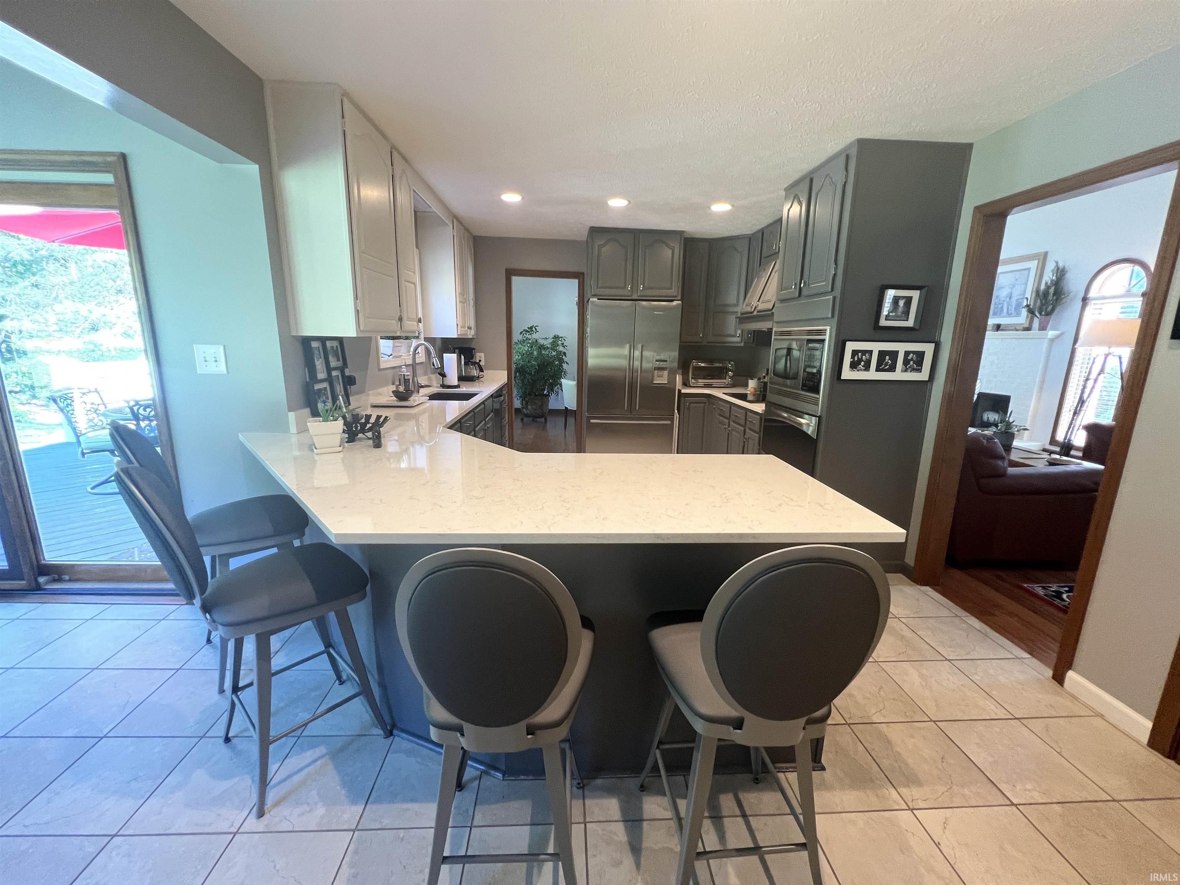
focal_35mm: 13
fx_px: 443
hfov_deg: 106.2
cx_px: 590
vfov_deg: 89.9
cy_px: 442
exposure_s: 1/60
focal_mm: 1.57
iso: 160
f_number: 1.8
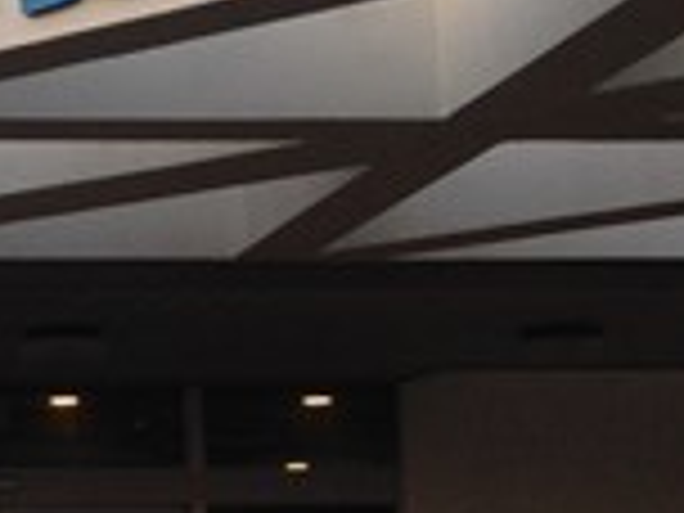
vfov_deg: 11.4
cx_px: -279
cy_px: 392
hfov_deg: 14.4
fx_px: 2569
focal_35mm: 130
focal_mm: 4.12
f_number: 2.4
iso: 80
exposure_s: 1/120
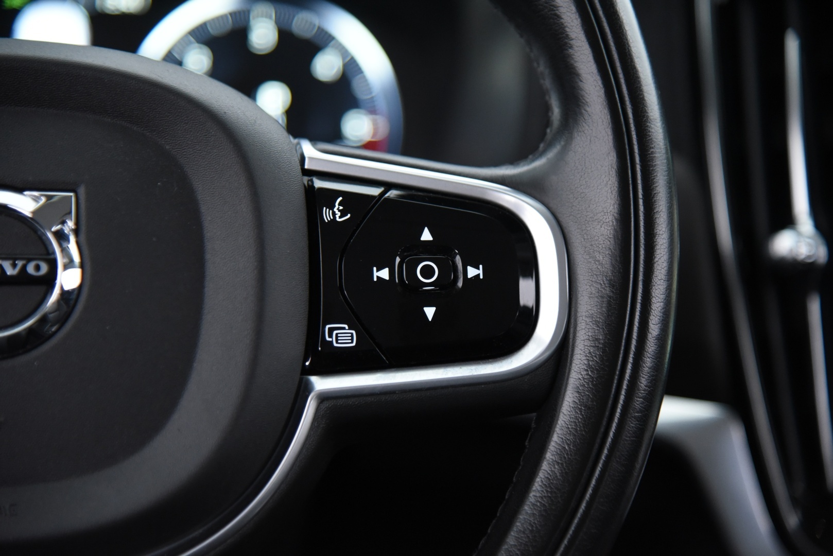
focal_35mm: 120
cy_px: 278
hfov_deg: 17.1
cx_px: 416
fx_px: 2778
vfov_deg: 11.4
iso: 4000
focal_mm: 120
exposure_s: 1/20
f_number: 4
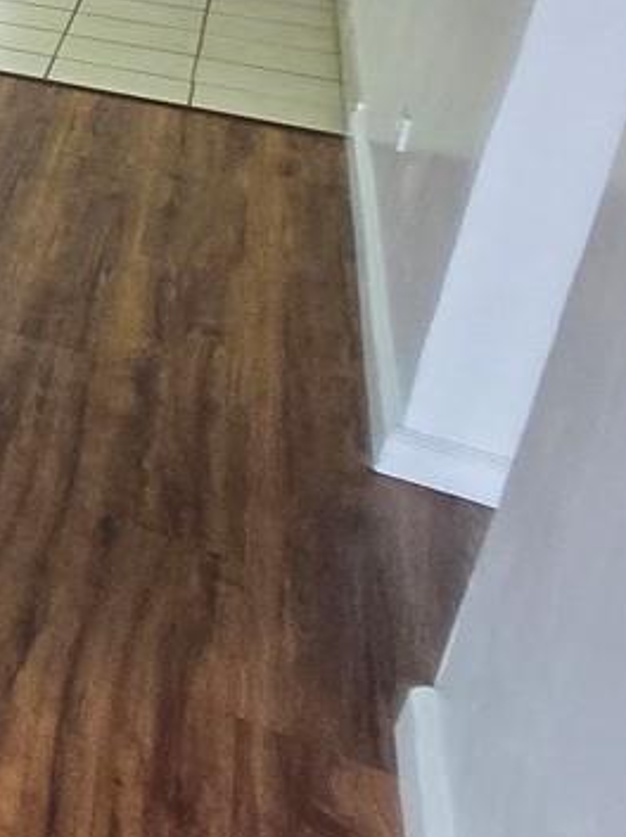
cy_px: -78
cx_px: -1235
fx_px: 1425
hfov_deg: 11.6
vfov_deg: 29.6
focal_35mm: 59
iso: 160
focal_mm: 1.7
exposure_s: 1/60
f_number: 2.2
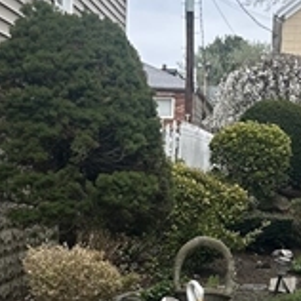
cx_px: 208
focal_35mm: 112
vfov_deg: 15.5
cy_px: 213
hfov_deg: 15.5
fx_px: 1102
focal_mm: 5.7
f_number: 1.5
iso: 50
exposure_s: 1/1934
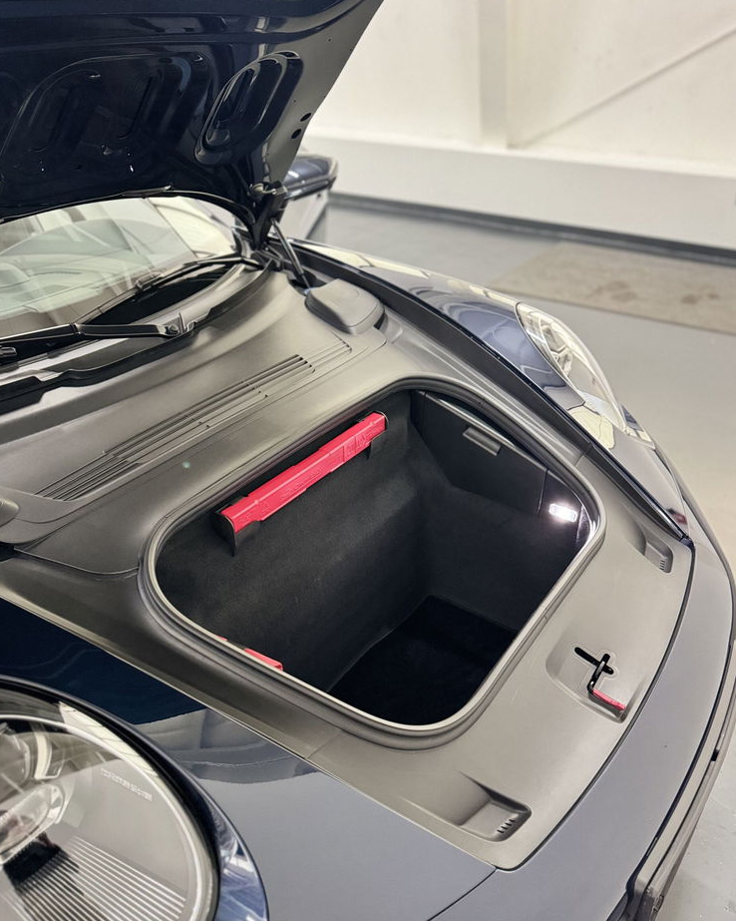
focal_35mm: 26
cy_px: 490
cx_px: 373
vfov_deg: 66.0
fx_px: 708
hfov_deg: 54.9
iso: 800
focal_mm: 6.76
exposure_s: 1/50
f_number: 1.78
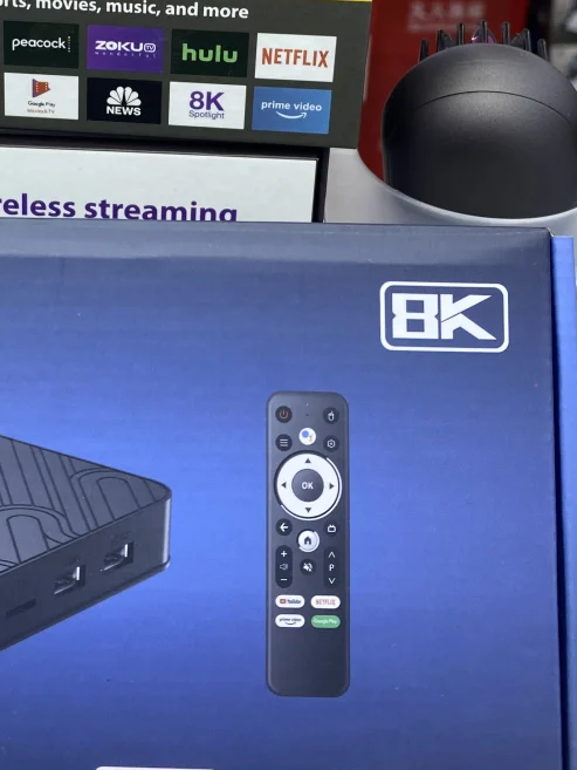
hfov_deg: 25.1
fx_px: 1266
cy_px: 80
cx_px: 98
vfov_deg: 32.2
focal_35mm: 57
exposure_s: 1/110
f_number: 1.8
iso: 32
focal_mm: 4.25
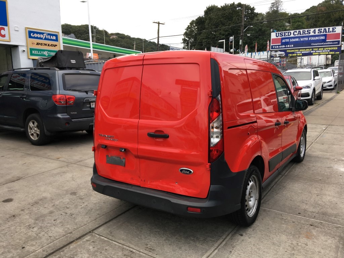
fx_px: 288
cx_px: 172
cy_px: 129
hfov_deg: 61.7
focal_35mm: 29
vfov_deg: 48.2
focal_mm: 4.15
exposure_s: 1/123
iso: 25
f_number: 2.2
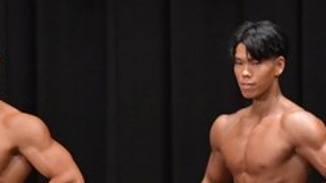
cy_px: 285
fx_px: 5753
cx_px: 278
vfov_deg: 1.8
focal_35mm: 666
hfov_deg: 3.2
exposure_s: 1/400
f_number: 5.6
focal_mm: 135
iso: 6400
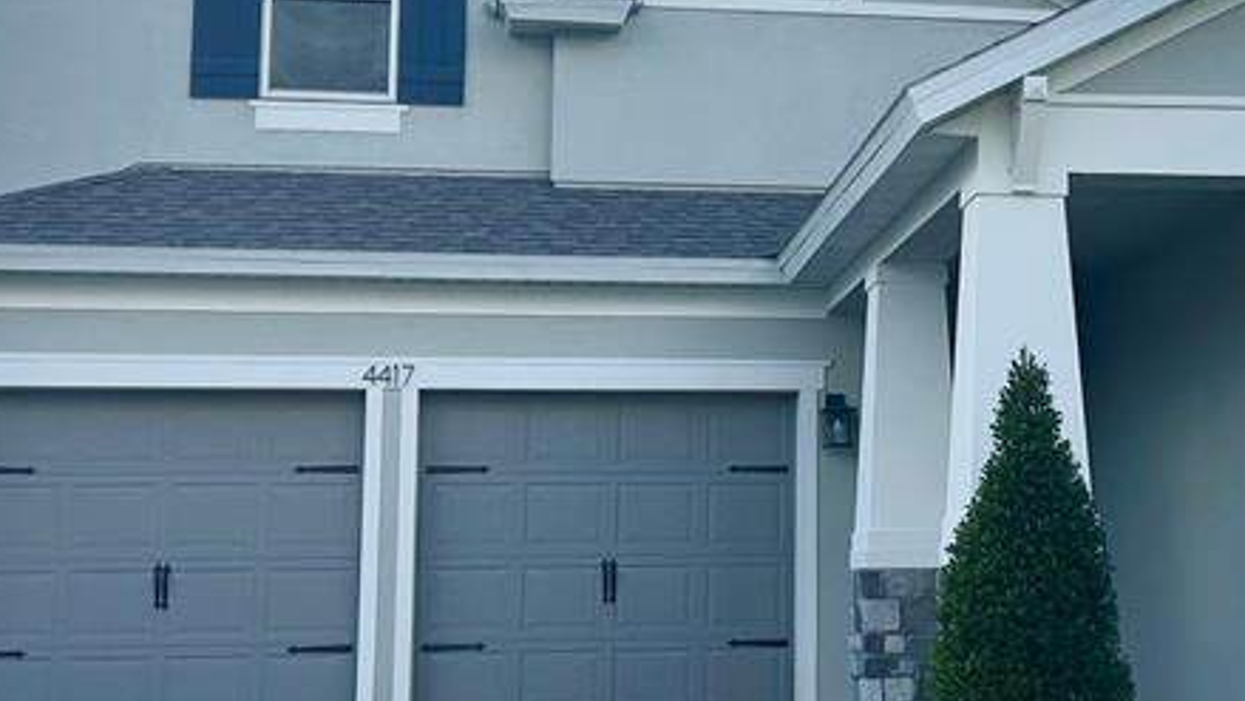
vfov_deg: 18.2
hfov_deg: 31.5
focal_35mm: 66
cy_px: 210
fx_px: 2179
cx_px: 891
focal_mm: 5.7
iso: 50
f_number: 1.5
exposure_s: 1/6579
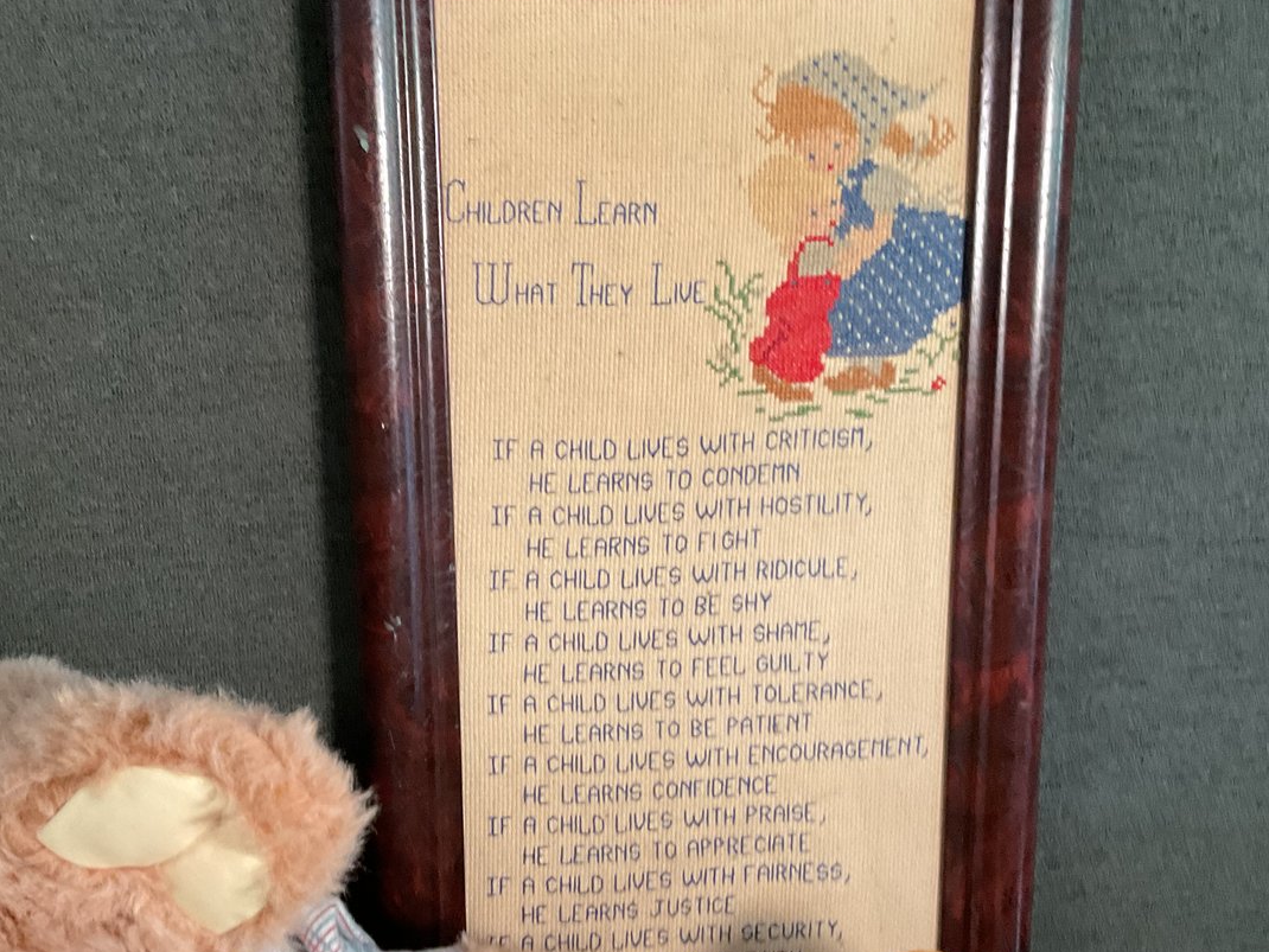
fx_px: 1503
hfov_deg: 45.7
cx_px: 572
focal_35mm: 41
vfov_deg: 35.1
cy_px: 483
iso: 160
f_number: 1.8
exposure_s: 1/60
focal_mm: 3
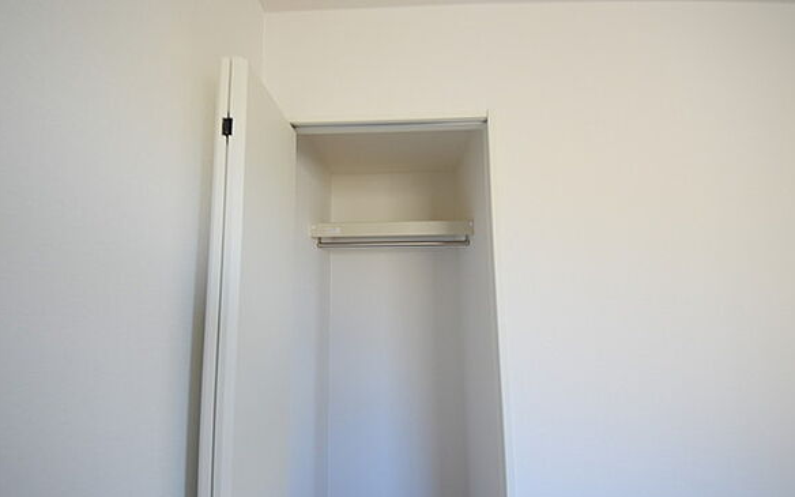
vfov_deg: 82.8
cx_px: 396
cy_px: 249
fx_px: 282
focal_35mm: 13
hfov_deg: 109.4
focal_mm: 8
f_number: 4.5
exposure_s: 1/60
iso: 800
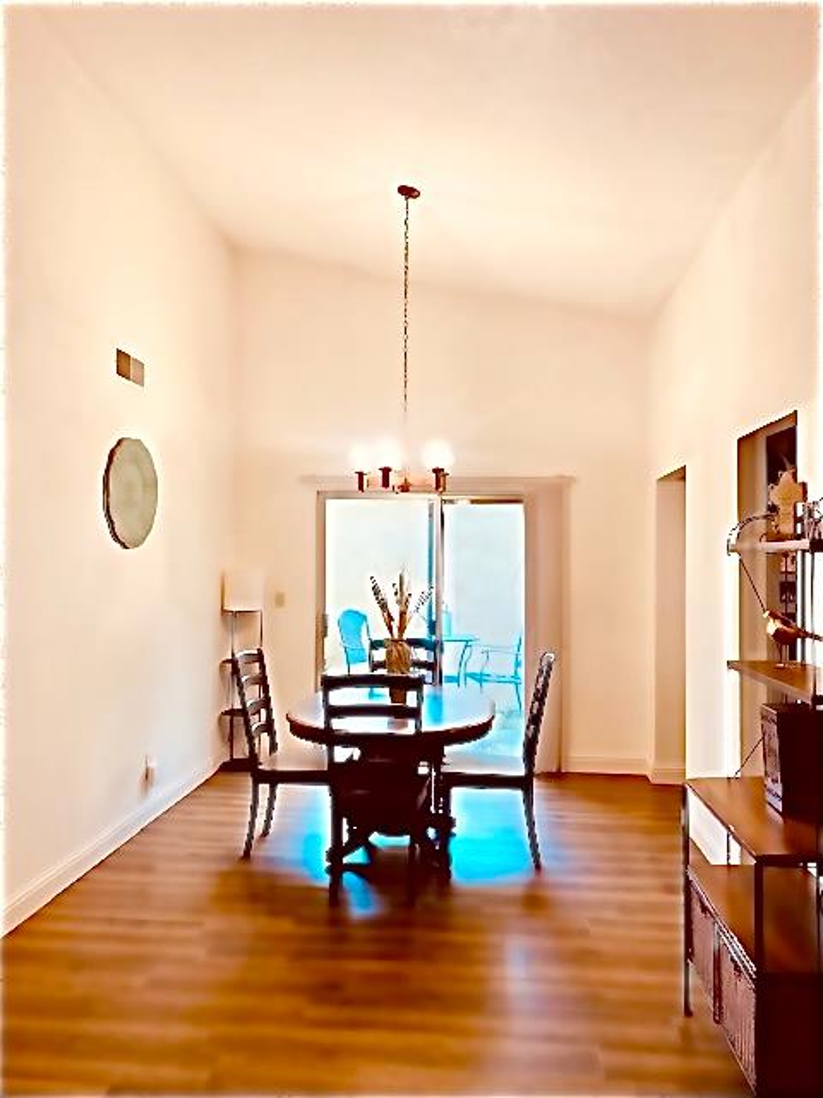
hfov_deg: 53.1
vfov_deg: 67.3
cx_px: 412
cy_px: 549
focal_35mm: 26
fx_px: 824
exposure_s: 1/60
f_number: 1.8
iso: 64
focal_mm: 4.25
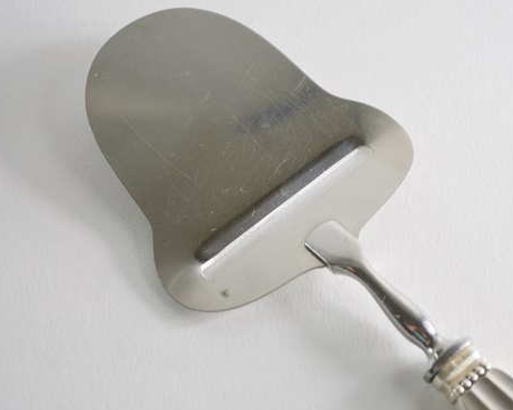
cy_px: 196
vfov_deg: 15.3
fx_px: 1527
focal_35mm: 101
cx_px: 265
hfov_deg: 19.1
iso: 200
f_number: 5.6
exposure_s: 1/125
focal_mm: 55
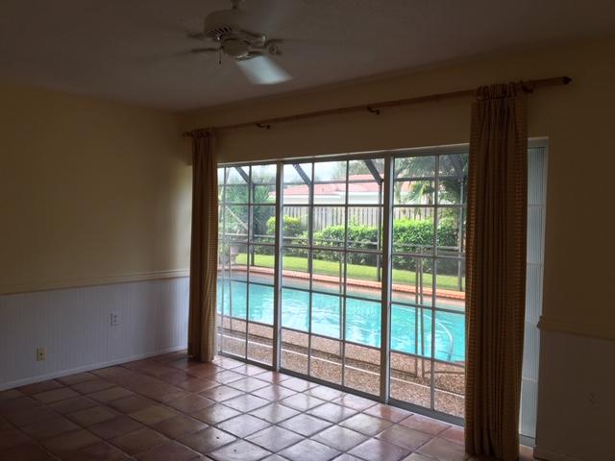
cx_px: 308
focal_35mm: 29
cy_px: 230
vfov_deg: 48.2
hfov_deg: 61.7
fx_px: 515
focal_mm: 4.15
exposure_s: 1/60
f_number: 2.2
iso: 25
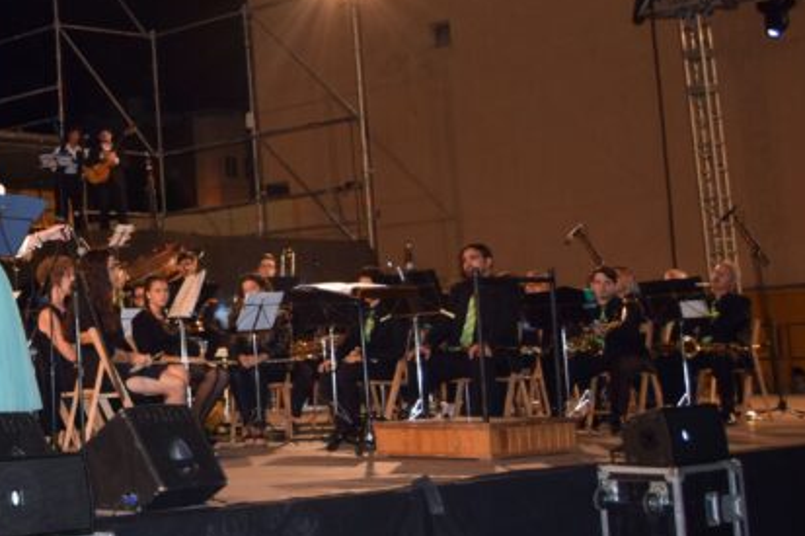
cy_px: 59
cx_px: -144
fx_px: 1498
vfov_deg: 19.9
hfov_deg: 26.9
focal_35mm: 67
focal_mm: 18
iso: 800
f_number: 4.5
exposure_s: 1/80
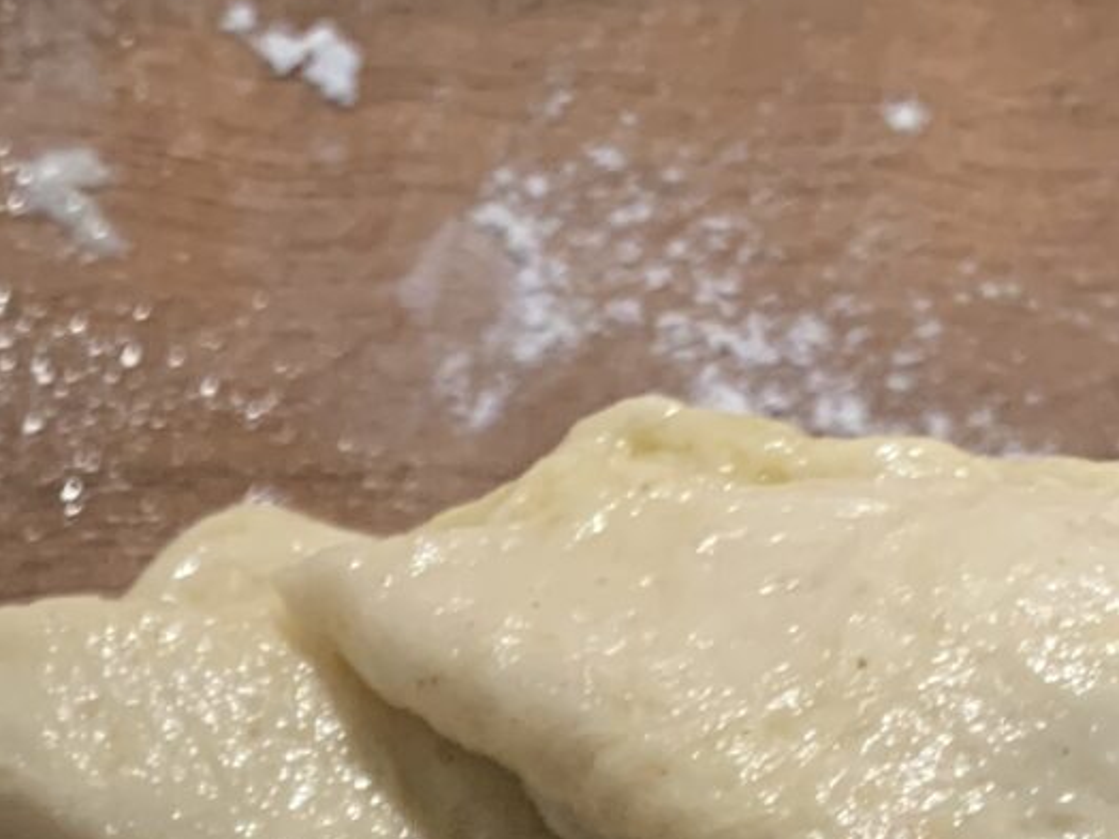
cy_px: 1776
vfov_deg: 10.5
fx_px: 4105
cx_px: -585
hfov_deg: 14.4
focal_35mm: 127
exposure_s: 1/50
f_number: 1.8
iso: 100
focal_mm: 4.25
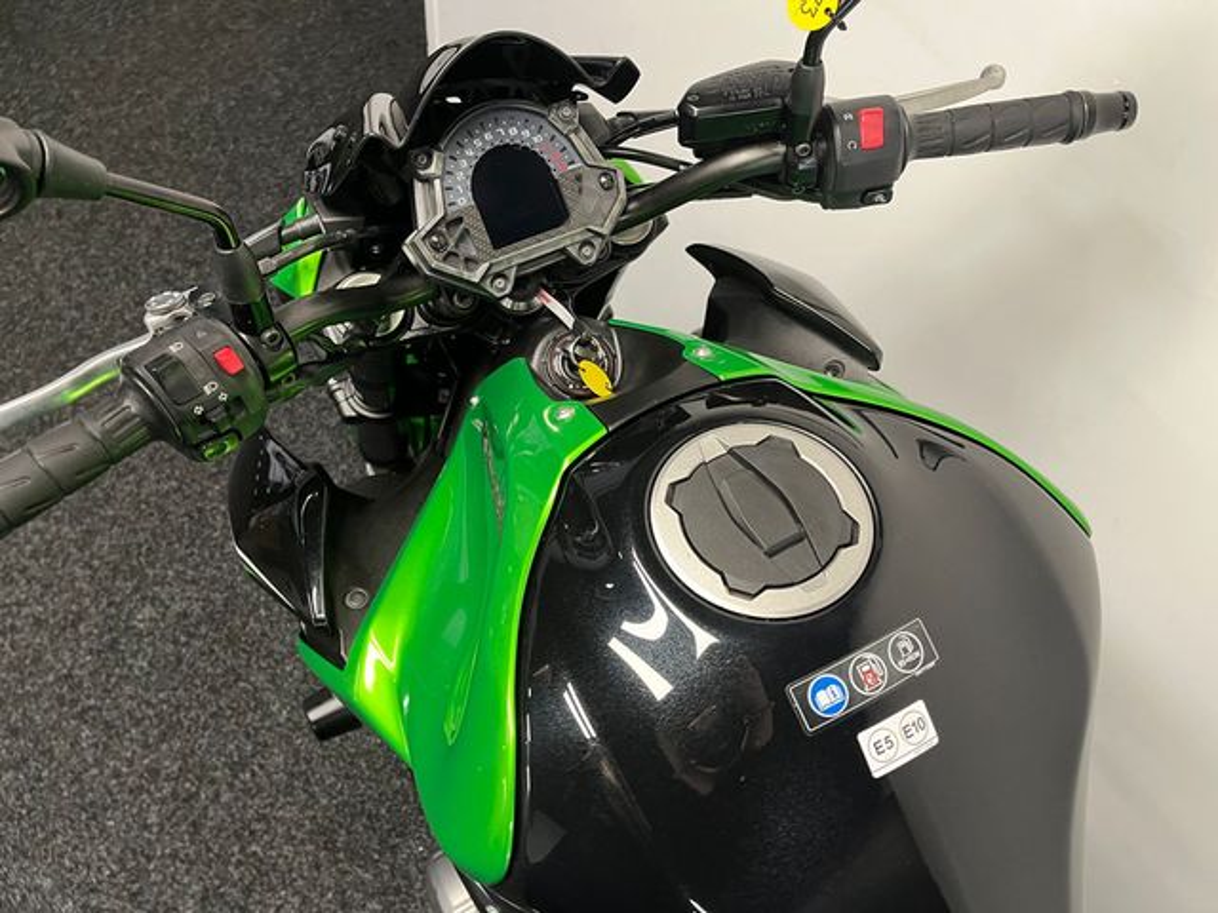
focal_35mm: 26
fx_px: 915
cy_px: 456
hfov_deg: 67.3
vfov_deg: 53.1
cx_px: 609
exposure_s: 1/50
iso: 200
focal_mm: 5.1
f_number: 1.6
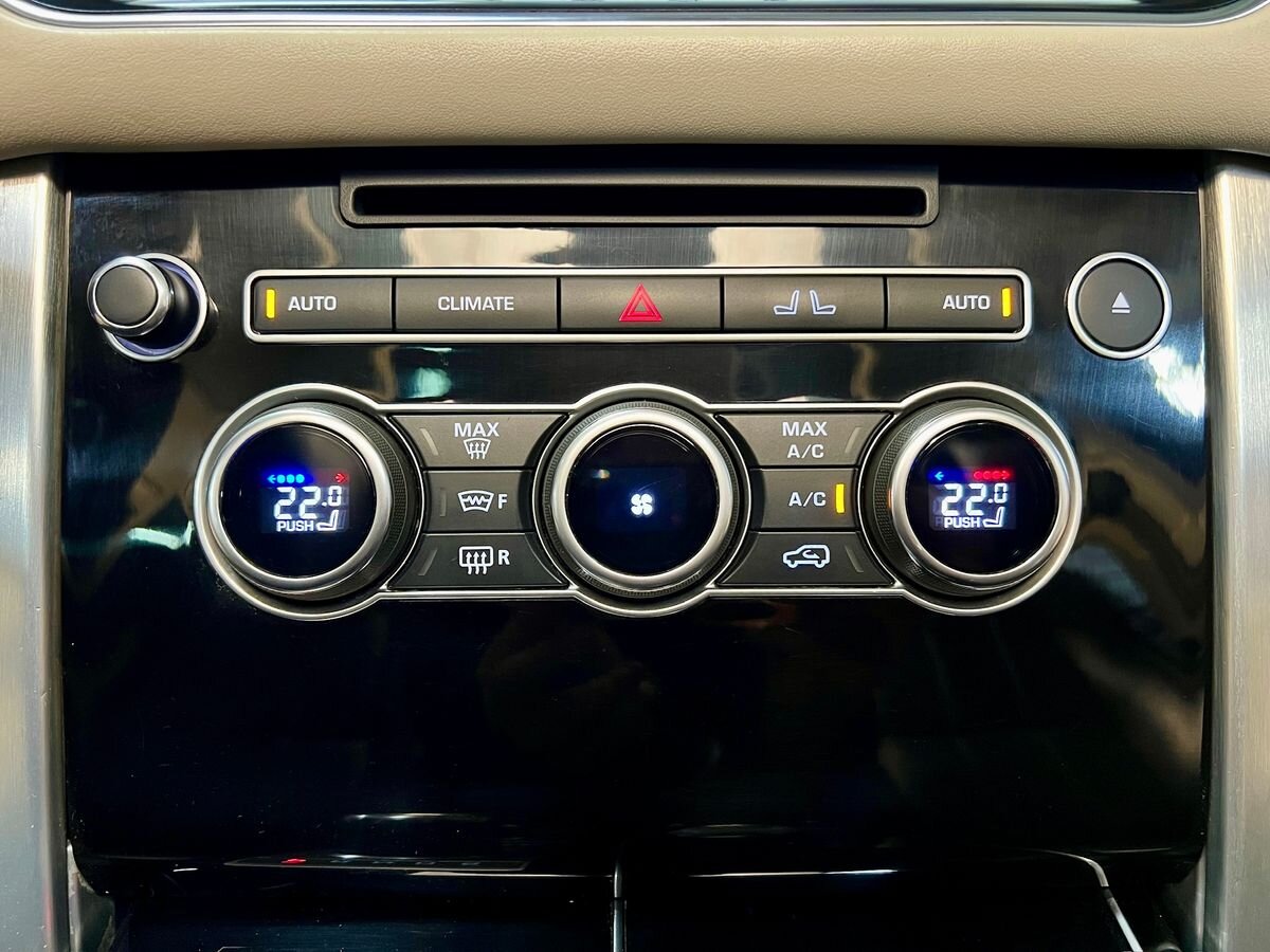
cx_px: 635
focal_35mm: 26
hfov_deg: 67.3
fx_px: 954
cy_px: 476
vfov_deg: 53.1
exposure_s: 1/40
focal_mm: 5.7
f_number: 1.5
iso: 500
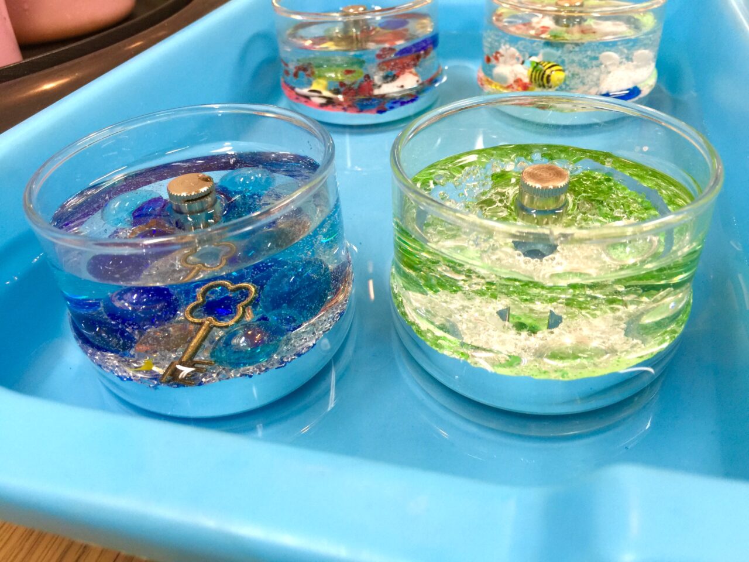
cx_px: 374
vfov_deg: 48.2
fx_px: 627
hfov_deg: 61.7
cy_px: 281
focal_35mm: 29
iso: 64
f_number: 2.2
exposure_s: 1/33
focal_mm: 4.15
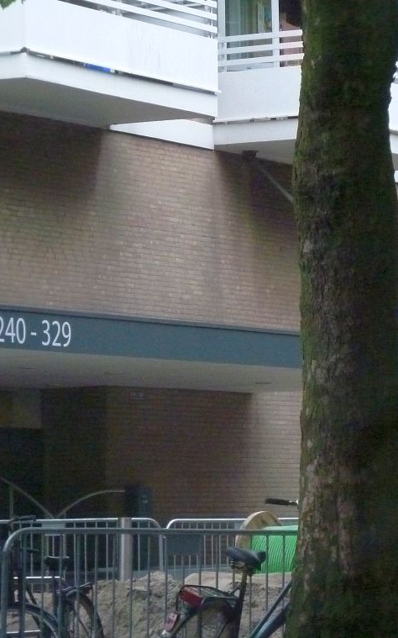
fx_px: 3403
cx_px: 279
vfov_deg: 10.7
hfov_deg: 6.7
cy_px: 322
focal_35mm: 196
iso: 800
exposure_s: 1/100
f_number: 4.5
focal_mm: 22.5
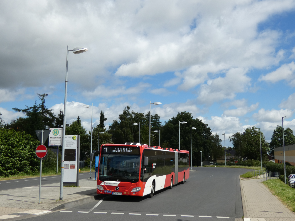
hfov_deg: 45.8
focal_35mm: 41
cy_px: 110
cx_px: 148
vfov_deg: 35.1
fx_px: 349
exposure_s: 1/1000
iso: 80
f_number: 4
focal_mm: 7.3
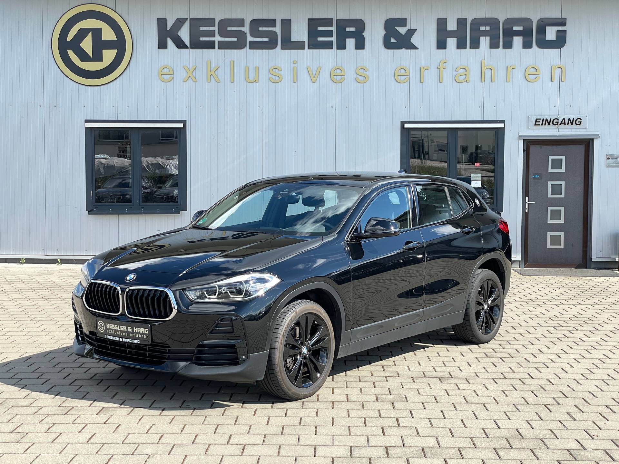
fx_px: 930
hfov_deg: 36.8
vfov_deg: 28.0
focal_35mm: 52
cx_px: 310
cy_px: 232
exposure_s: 1/1043
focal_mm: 6
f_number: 2
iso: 25
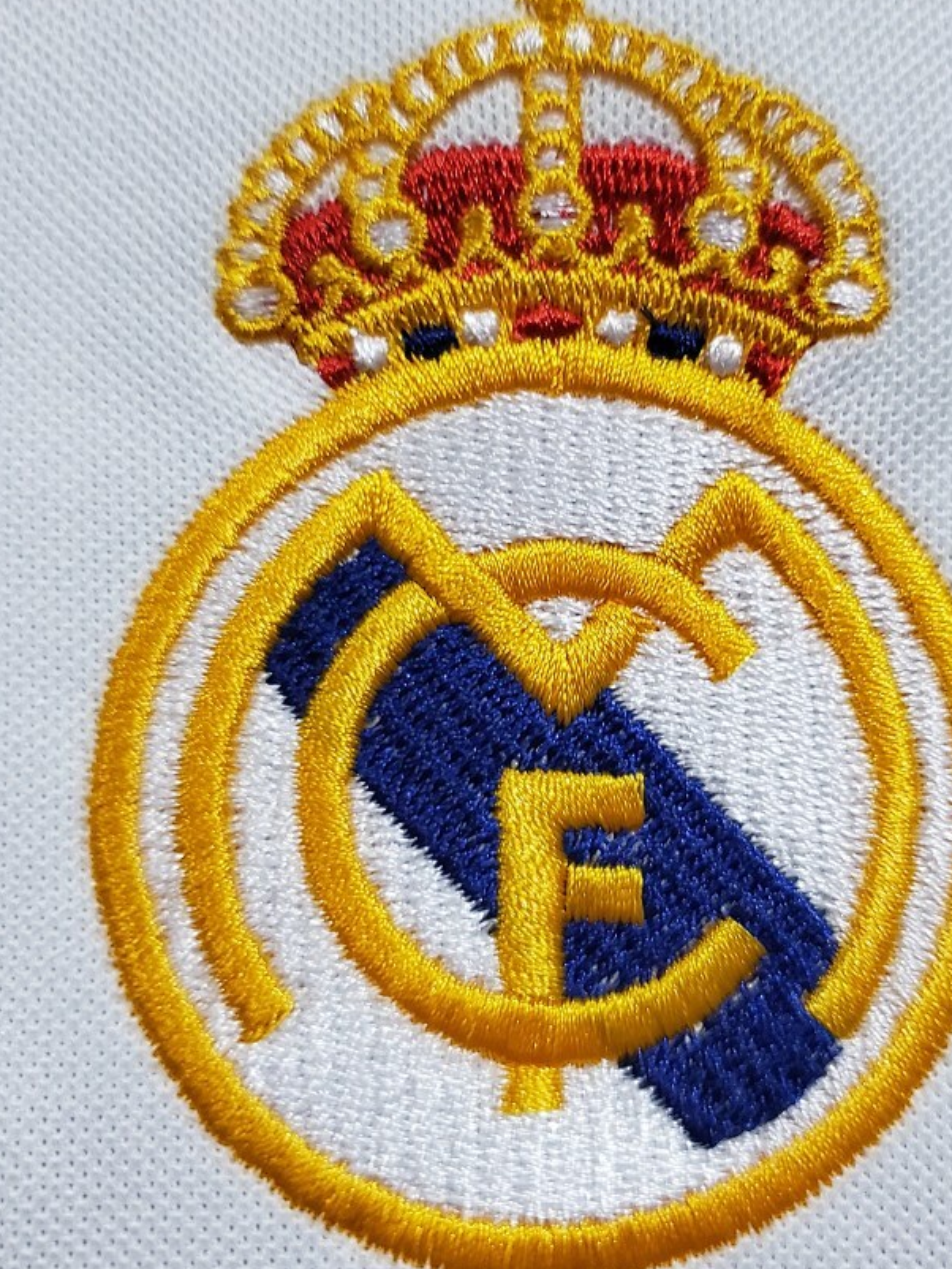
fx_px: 1283
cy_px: 584
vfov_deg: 52.6
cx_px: 571
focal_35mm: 35
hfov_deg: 40.5
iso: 400
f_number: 1.5
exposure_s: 1/50
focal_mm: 4.3
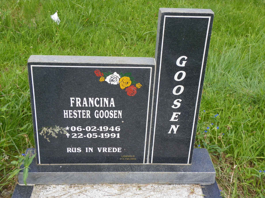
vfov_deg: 29.1
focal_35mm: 50
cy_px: 99
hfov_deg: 38.2
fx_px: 383
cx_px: 132
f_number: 5
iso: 64
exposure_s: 1/160
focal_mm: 8.9
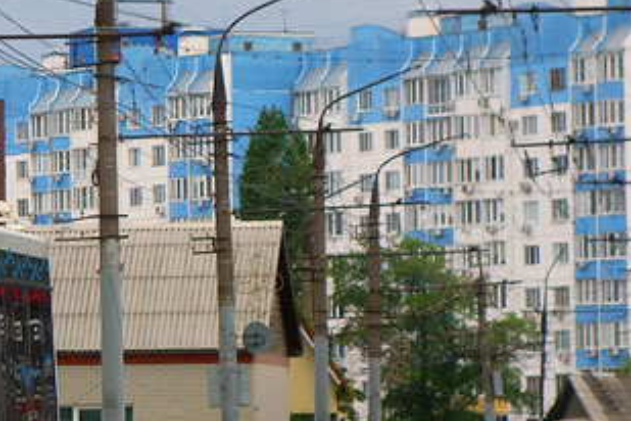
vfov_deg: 4.2
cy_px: 51
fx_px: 5784
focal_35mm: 330
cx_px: -486
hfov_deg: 6.1
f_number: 4.5
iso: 125
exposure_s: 1/500
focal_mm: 31.48
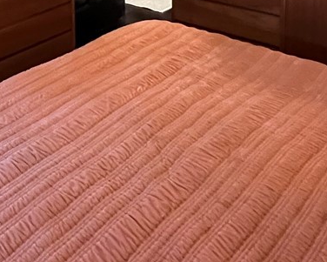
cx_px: 12
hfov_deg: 32.4
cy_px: -118
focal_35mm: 54
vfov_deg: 23.3
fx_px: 523
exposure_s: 1/40
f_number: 1.8
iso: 1000
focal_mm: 1.57
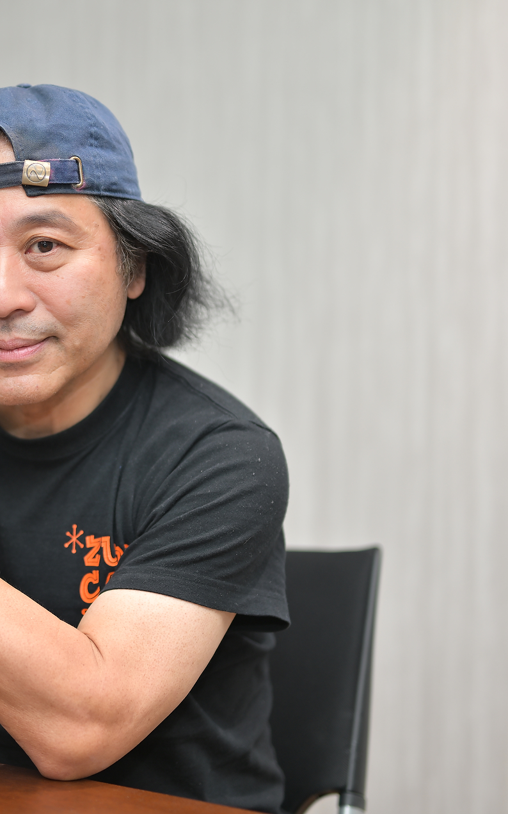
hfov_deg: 16.6
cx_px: -2
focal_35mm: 77
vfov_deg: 26.8
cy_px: 405
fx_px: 1706
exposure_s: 1/60
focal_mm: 50
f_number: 1.4
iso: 100
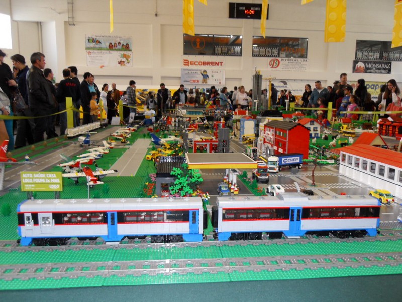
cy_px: 151
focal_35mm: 28
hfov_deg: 63.4
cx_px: 201
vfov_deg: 49.7
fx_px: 325
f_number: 2.8
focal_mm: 6
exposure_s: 1/45
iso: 200
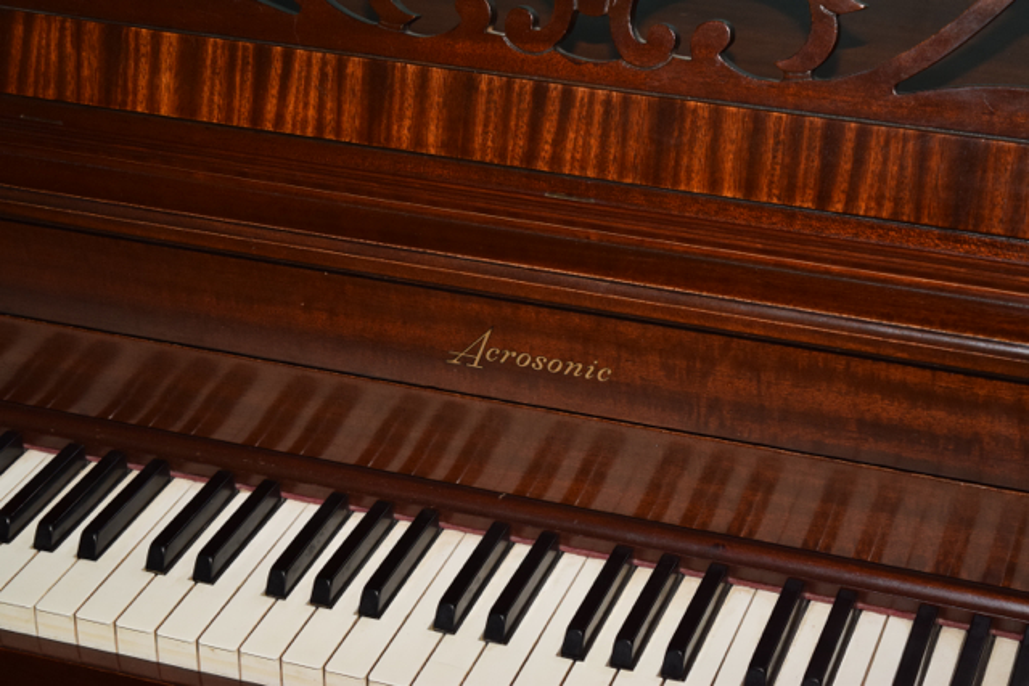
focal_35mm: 82
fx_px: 2359
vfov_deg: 16.6
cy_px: 343
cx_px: 514
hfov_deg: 24.6
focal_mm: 55
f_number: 5.6
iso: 800
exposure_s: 1/125
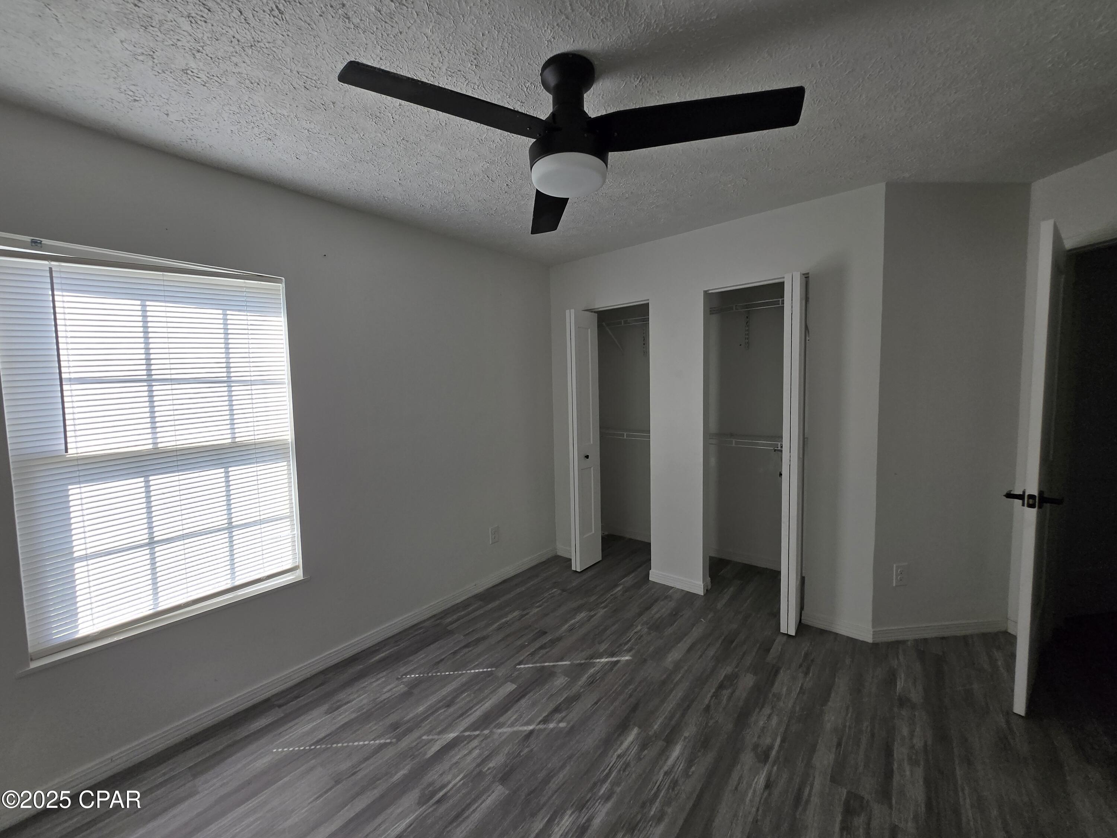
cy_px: 419
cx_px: 558
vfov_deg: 89.9
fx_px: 419
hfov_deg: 106.2
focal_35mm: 13
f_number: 2.2
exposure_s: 1/120
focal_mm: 1.7
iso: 32
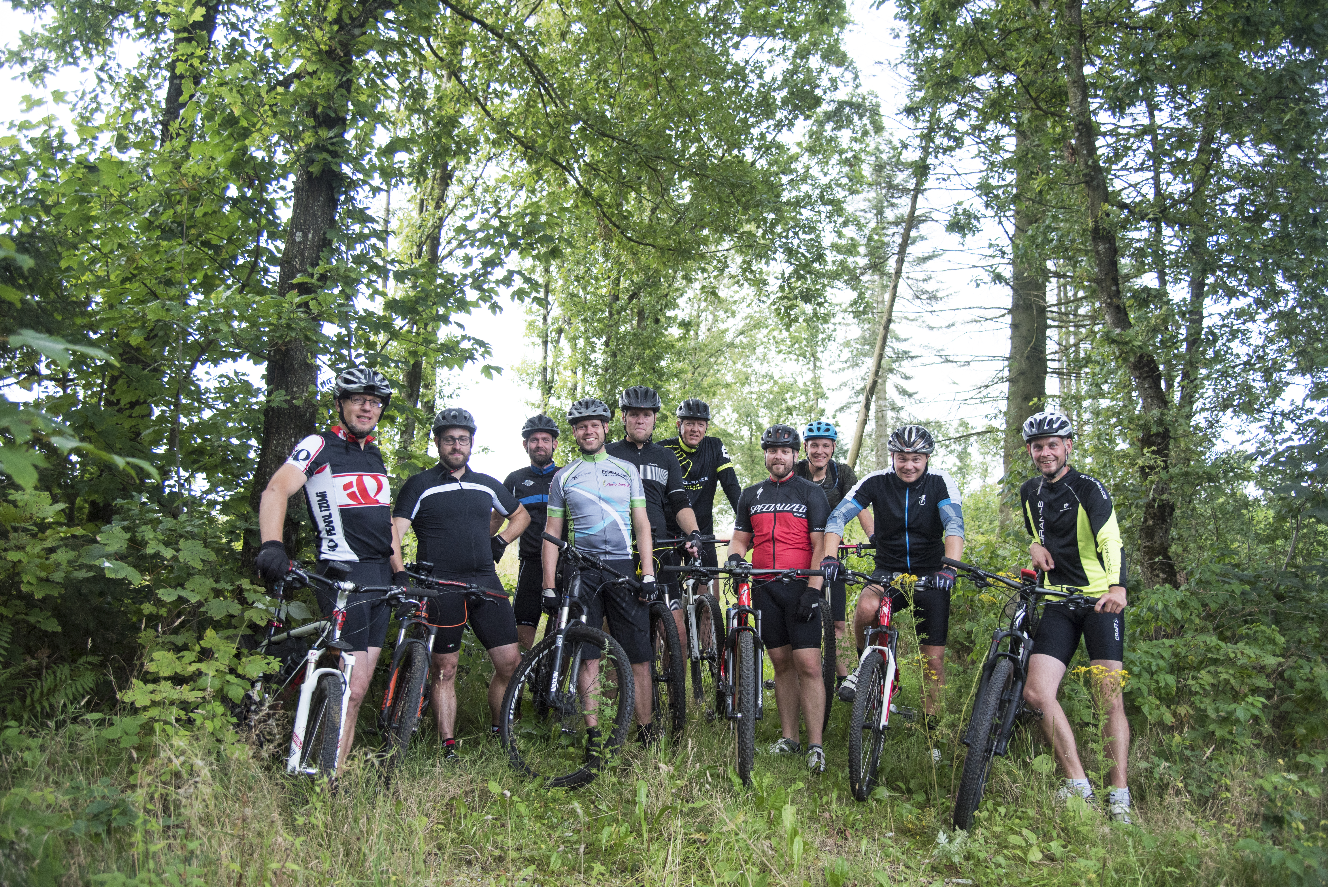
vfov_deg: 41.1
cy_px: 444
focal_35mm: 32
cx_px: 664
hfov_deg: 58.7
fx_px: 1181
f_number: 4
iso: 500
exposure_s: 1/500
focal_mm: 32
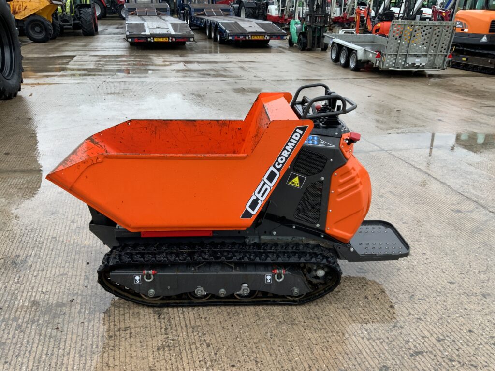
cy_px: 186
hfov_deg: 61.7
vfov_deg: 48.2
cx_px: 248
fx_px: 415
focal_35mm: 29
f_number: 1.8
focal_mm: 3
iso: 20
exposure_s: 1/122
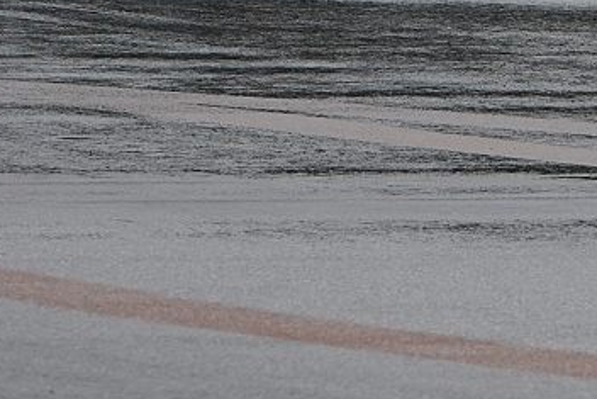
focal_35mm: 654
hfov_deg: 3.1
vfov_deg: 2.1
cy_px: 218
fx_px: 10849
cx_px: 1033
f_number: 5.6
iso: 200
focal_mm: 120
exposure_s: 1/640
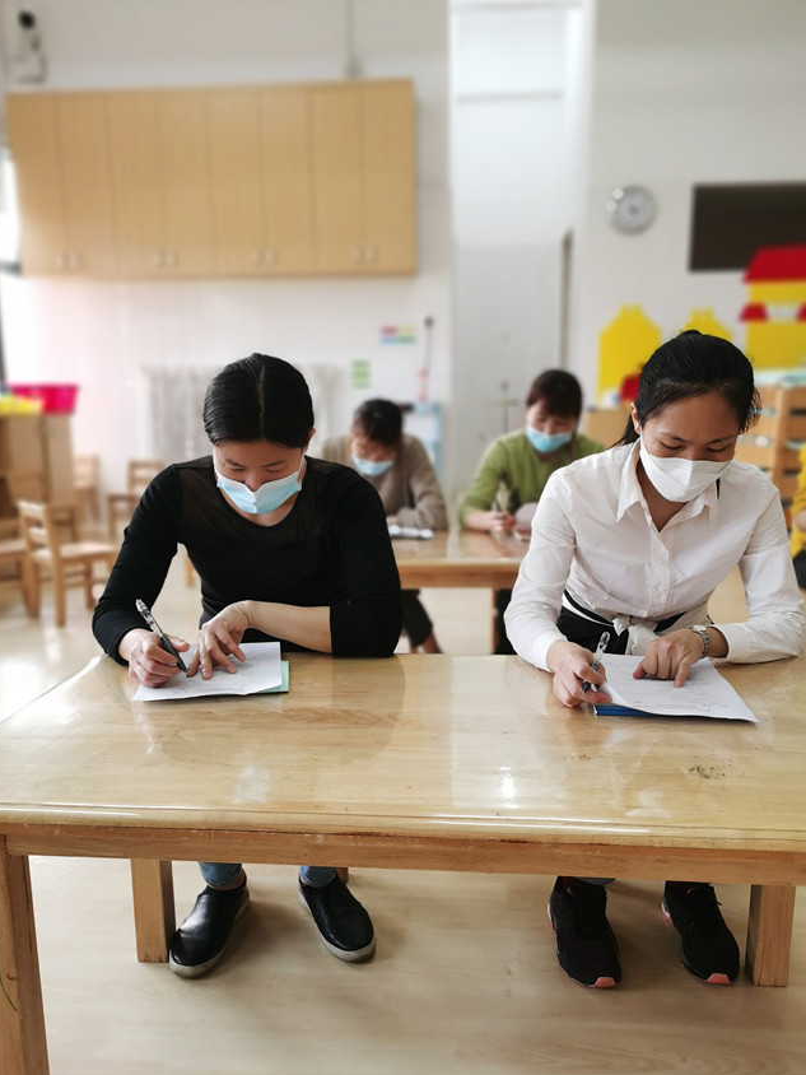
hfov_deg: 48.2
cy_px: 567
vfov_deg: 61.6
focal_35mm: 29
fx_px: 900
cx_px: 404
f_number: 1.8
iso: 125
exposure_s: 1/100
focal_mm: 5.58
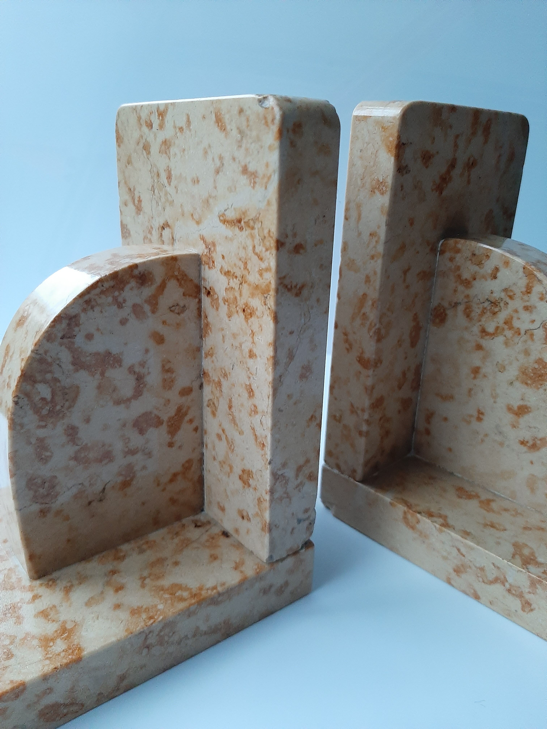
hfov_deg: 53.1
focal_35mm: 26
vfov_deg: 67.3
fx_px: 548
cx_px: 274
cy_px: 364
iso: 250
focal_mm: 3.93
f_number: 1.7
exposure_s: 1/25
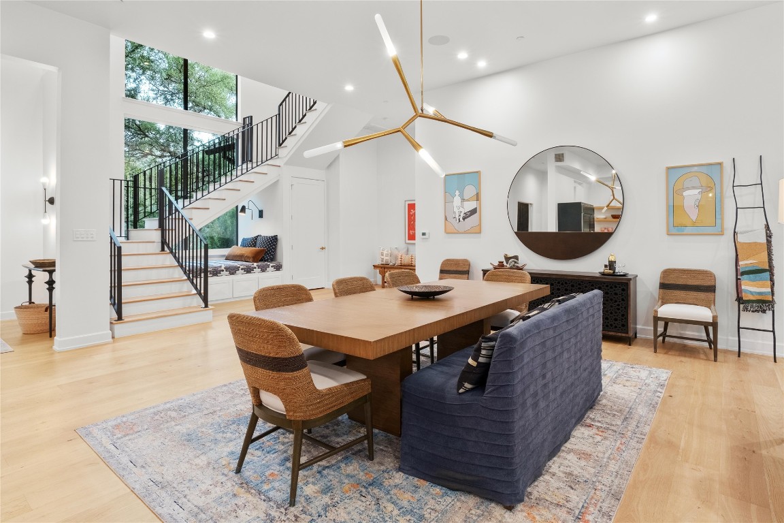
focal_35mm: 19
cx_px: 392
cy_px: 262
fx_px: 414
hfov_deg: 86.9
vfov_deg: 64.6
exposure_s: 1/3
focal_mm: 12.4
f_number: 8
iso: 400
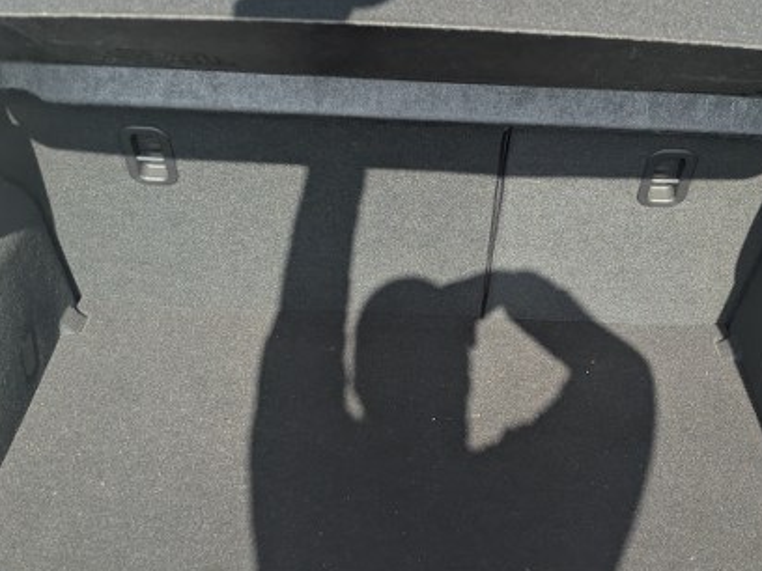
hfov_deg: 38.9
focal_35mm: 49
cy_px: 286
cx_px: 414
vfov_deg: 29.7
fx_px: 1079
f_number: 1.89
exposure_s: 1/1093
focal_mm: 5.43
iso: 50
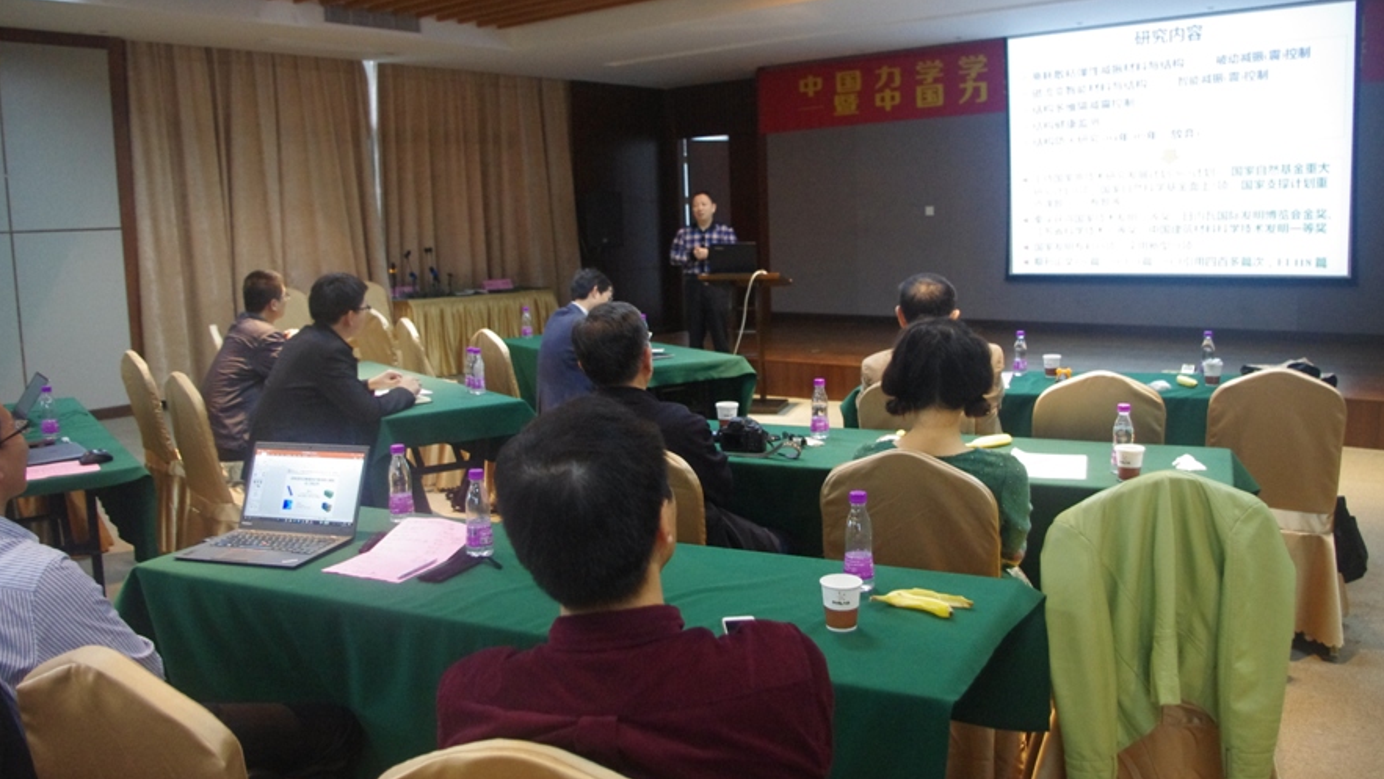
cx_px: 694
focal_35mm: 32
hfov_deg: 61.0
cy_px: 359
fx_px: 1175
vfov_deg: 36.7
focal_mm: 20
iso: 2500
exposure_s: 1/50
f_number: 4
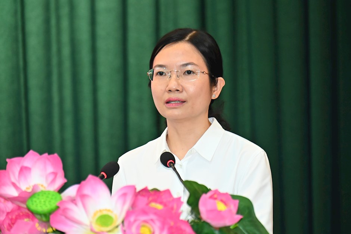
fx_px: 3900
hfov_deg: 5.2
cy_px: 117
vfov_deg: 3.4
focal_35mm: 400
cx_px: 176
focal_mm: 400
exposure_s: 1/320
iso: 8000
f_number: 6.3
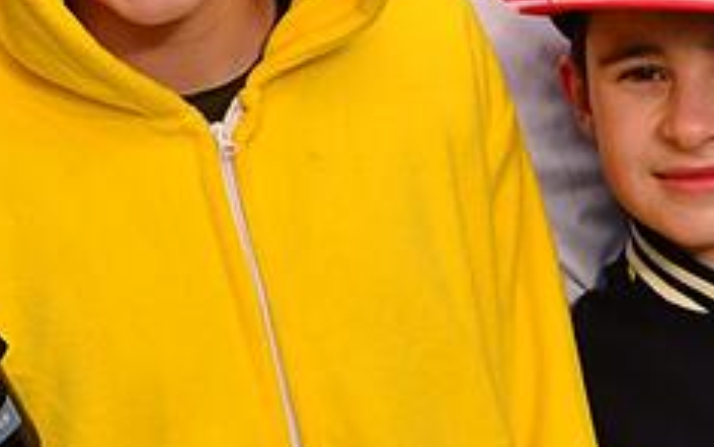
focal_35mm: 164
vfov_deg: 8.0
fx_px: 3183
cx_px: 199
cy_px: 176
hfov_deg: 12.8
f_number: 5.6
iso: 400
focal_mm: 35
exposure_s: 1/1250
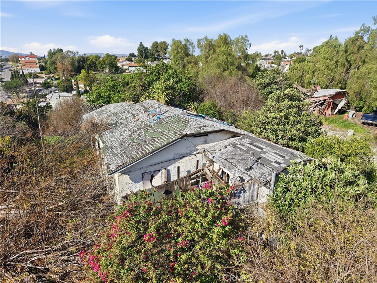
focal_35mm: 24
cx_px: 188
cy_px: 142
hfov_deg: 71.6
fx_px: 261
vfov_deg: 56.8
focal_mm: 8.7
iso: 180
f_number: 1.8
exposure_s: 1/3200
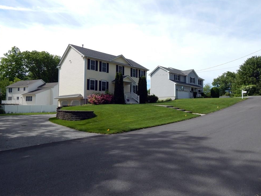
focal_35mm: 24
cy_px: 99
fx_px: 181
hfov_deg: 71.6
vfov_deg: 56.8
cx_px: 126
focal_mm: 4
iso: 125
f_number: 3
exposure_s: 1/1250
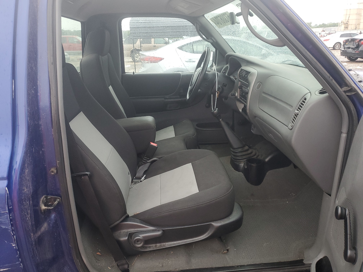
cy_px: 136
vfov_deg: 53.1
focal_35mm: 26
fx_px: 273
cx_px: 182
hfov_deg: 67.3
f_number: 1.5
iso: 93
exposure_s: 1/100
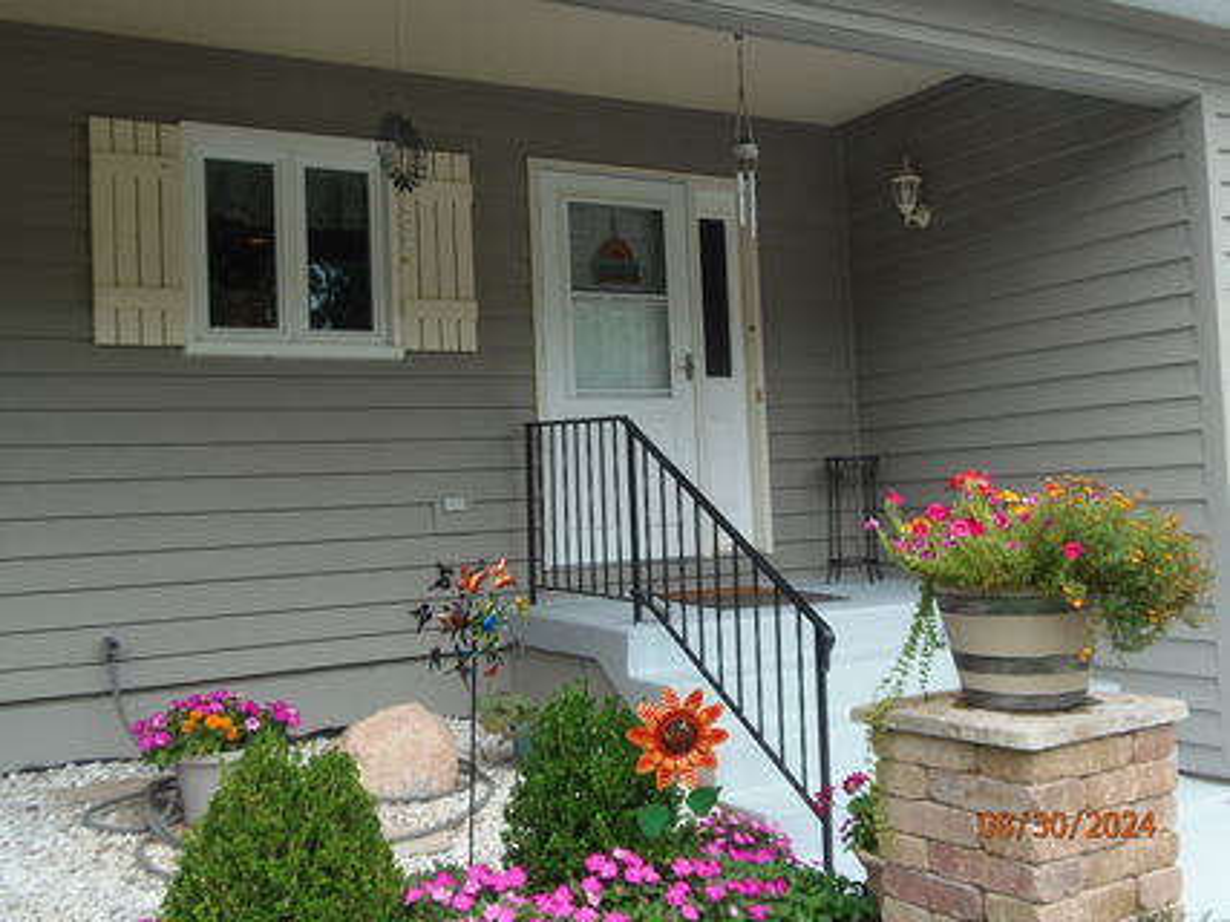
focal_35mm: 35
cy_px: 461
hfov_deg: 52.6
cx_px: 615
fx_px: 1243
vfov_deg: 40.7
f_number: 3.4
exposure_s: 1/80
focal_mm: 6.5
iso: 64
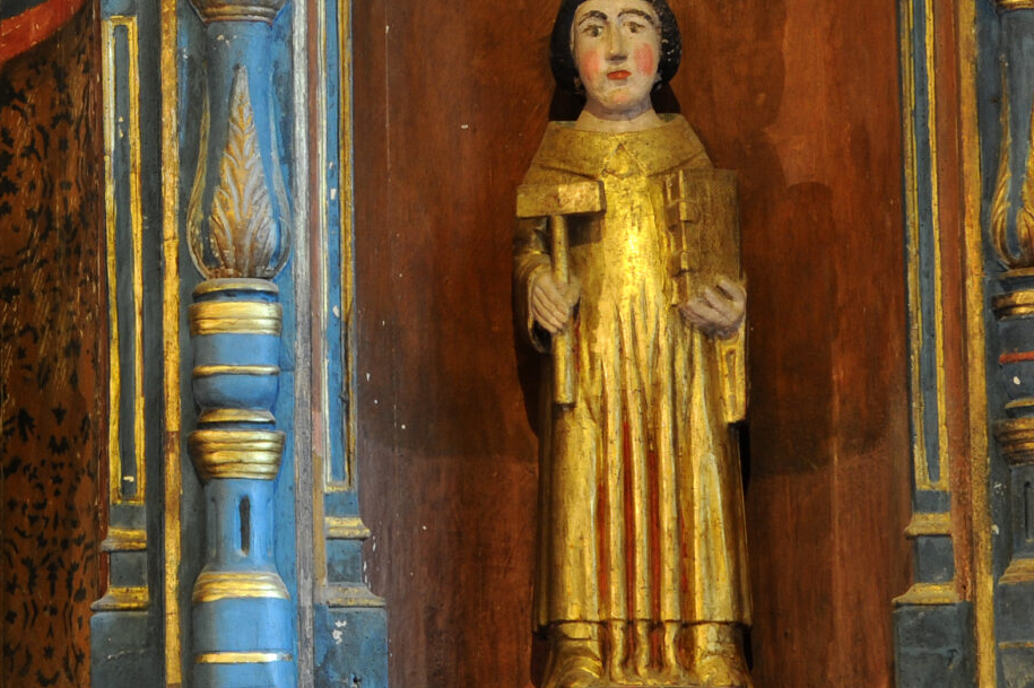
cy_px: 87
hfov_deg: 8.4
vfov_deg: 5.6
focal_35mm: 244
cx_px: -123
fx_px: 7004
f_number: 8
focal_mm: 90
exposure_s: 5
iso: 800
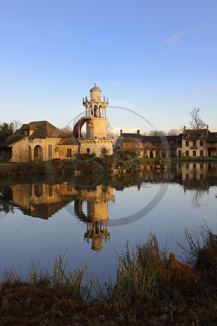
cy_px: 163
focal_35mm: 38
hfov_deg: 35.0
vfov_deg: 50.7
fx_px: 344
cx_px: 108
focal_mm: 38
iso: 200
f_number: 8
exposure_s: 1/160
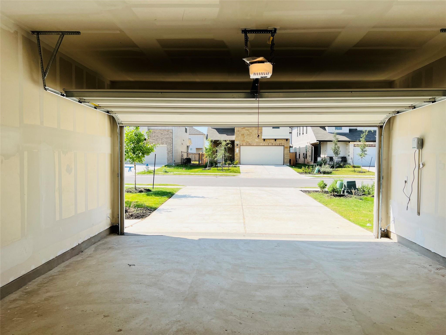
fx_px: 335
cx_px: 223
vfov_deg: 53.1
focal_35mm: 26
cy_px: 168
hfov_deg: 67.3
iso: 50
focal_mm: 5.7
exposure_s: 1/3831
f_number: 1.5
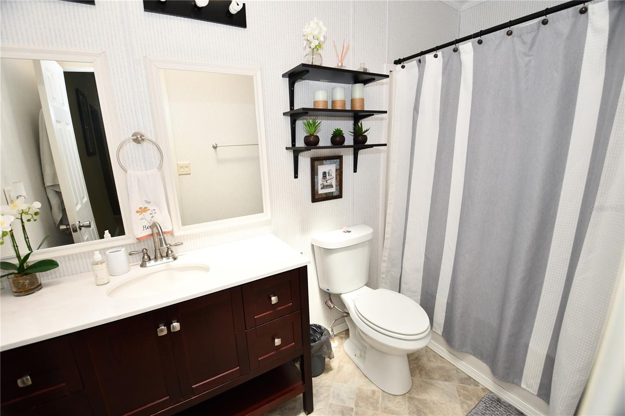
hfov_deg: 100.4
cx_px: 312
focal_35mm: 15
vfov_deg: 77.2
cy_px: 208
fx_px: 260
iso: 800
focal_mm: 10
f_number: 4
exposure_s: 1/250
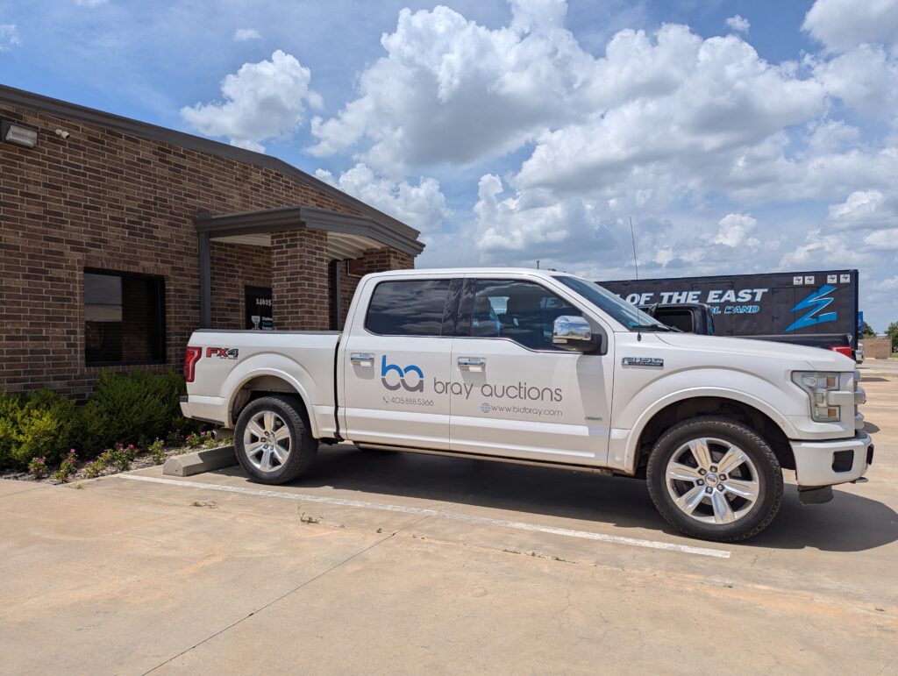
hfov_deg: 71.5
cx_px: 449
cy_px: 338
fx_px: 623
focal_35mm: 24
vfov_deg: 56.9
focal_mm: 6.81
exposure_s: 1/4525
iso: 46
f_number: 1.85
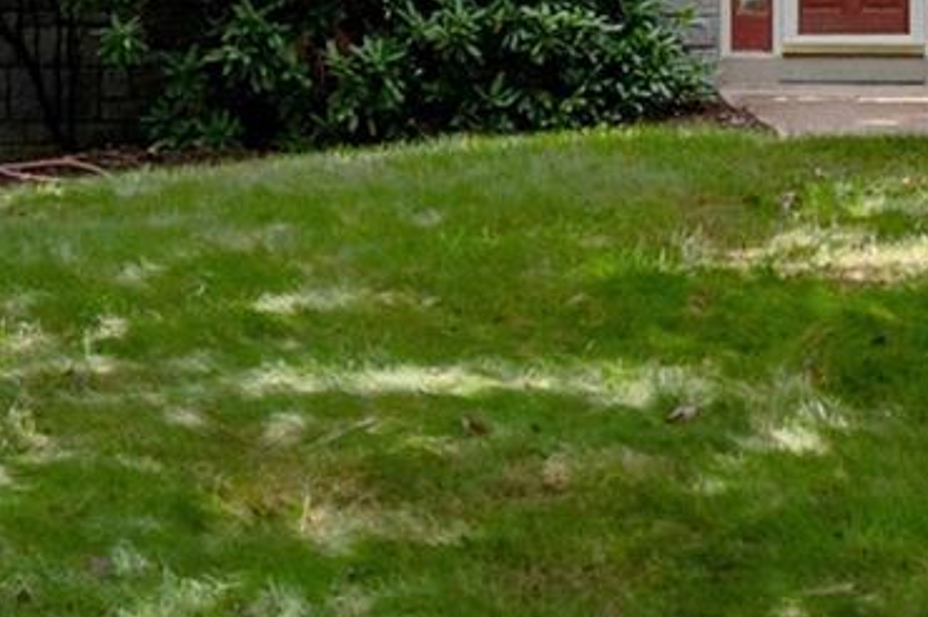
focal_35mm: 94
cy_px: -464
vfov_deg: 13.2
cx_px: 1665
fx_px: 2421
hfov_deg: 17.6
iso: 320
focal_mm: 17
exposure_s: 1/640
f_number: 7.1
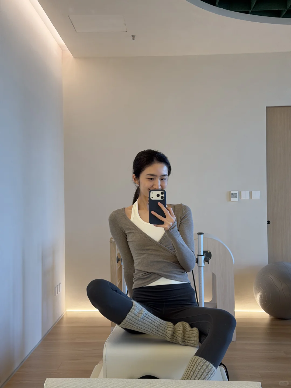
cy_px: 194
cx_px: 146
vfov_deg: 39.7
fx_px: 538
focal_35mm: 48
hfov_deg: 30.3
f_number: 1.78
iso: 125
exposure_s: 1/84
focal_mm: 6.76
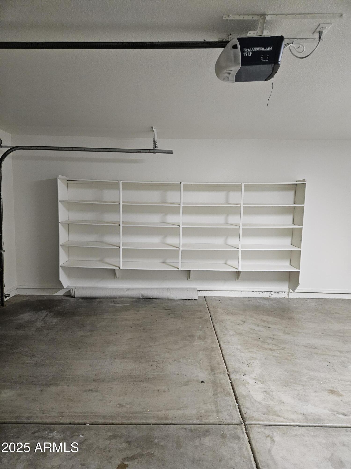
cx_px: 176
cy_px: 234
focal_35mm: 23
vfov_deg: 73.9
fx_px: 311
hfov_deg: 58.9
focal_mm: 5.4
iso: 1000
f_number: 1.8
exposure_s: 1/120
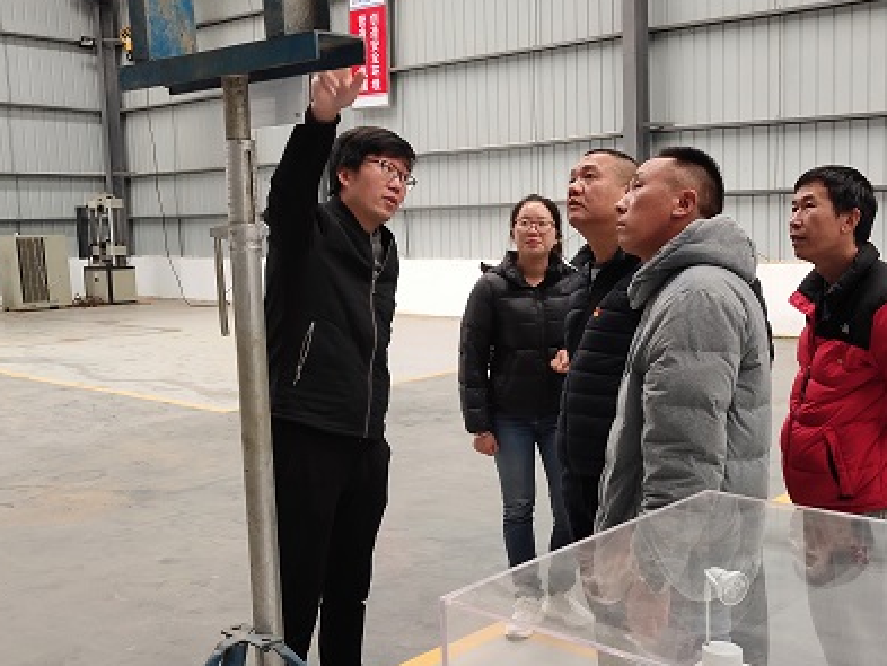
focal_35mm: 47
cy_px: 361
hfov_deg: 39.9
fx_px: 1205
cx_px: 598
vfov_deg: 30.9
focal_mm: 4.35
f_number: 1.8
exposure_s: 1/50
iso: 179
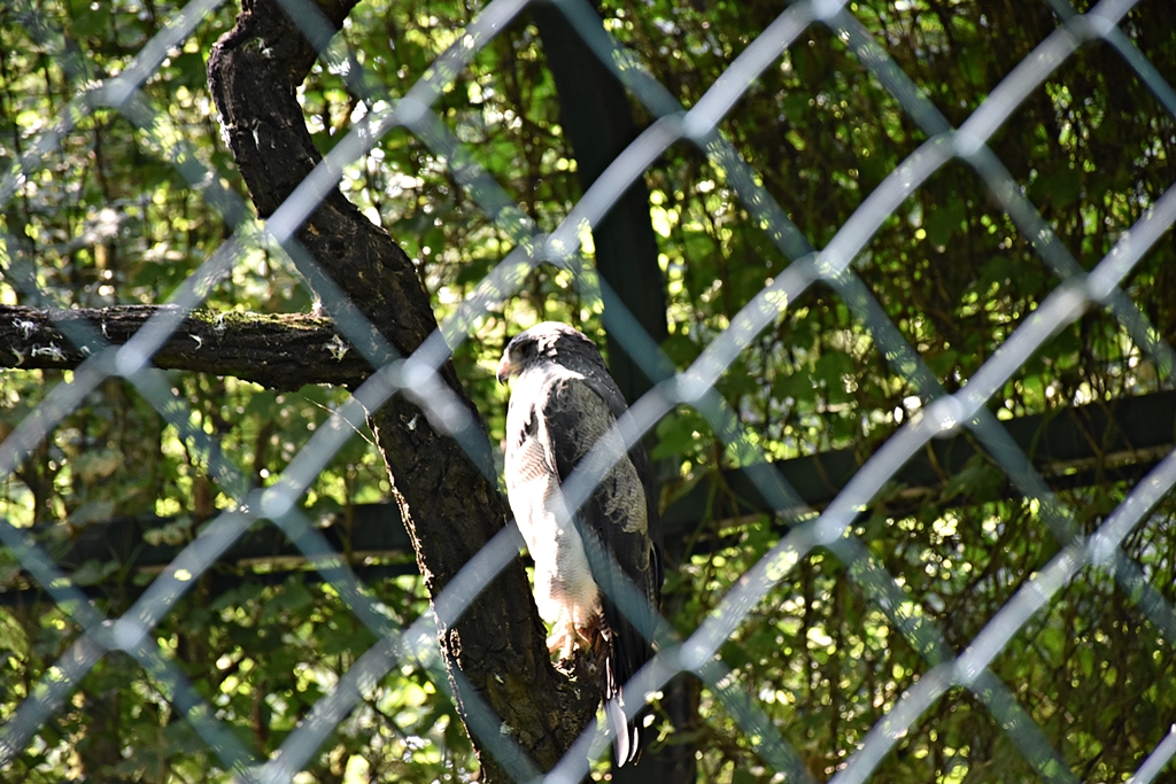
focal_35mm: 210
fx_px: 6860
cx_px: 588
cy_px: 392
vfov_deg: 6.5
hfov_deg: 9.8
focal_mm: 140
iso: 800
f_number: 5.6
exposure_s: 1/125
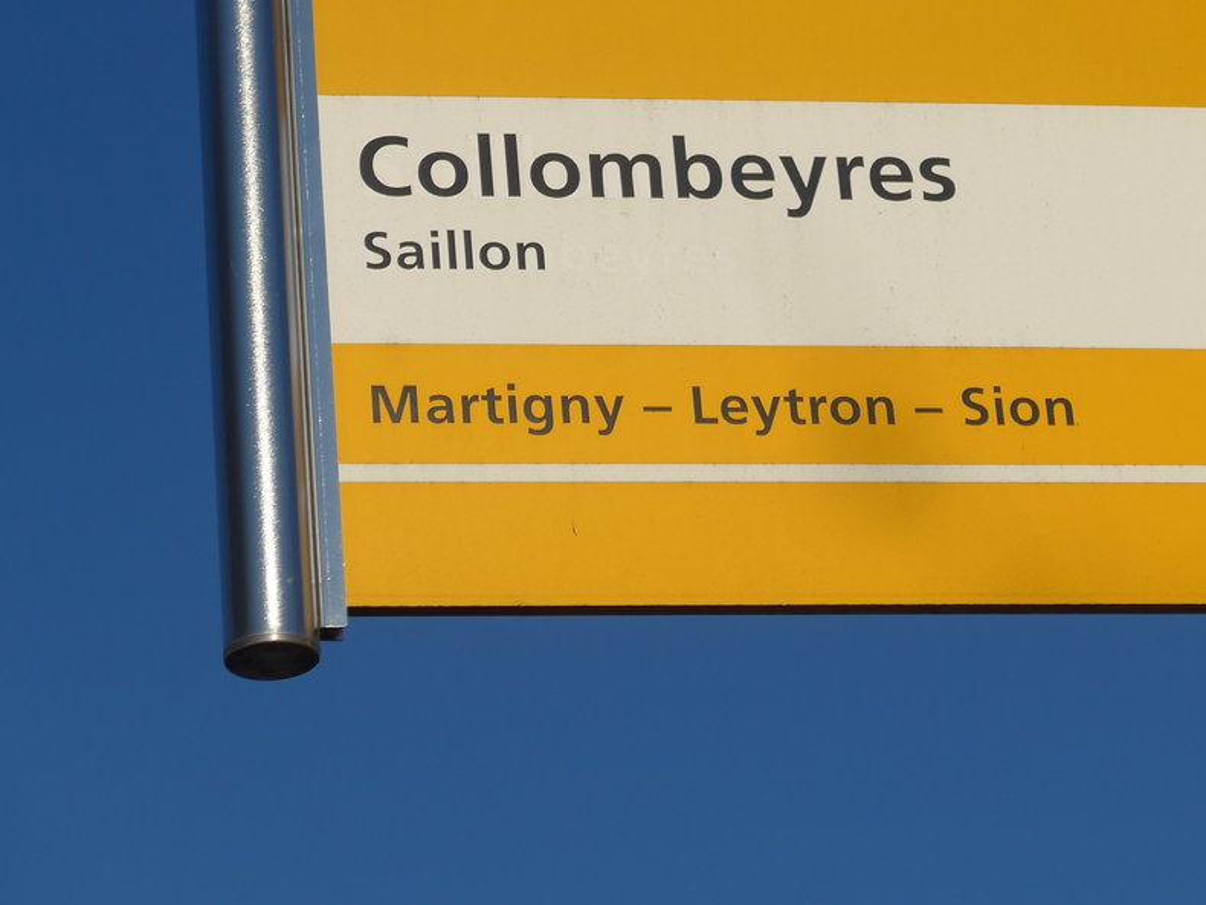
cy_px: 221
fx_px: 5820
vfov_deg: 8.9
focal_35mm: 167
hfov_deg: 11.8
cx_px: 806
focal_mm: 21.6
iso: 80
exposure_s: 1/1300
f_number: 4.9
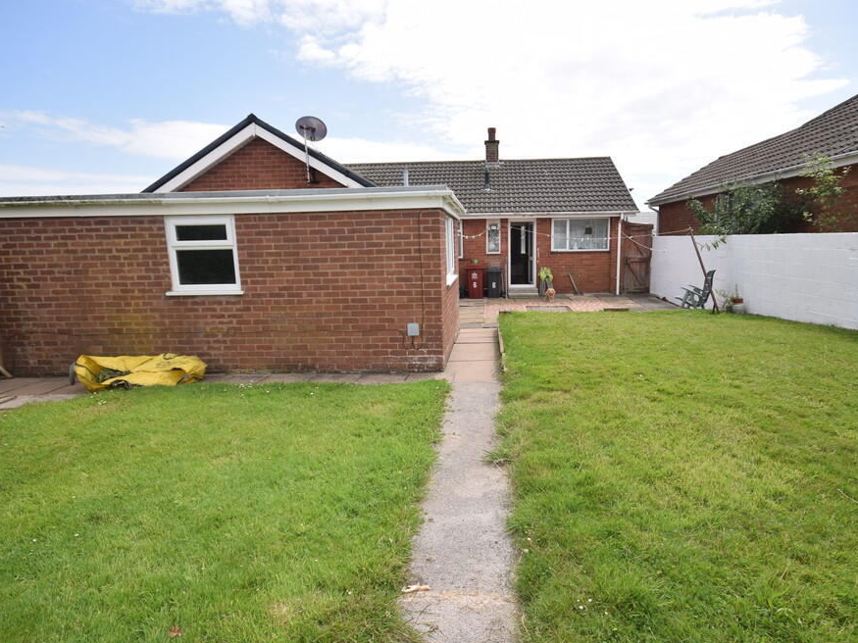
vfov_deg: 69.9
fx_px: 460
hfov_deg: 85.9
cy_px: 318
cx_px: 460
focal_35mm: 19
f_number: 10
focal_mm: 11
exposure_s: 1/200
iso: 100
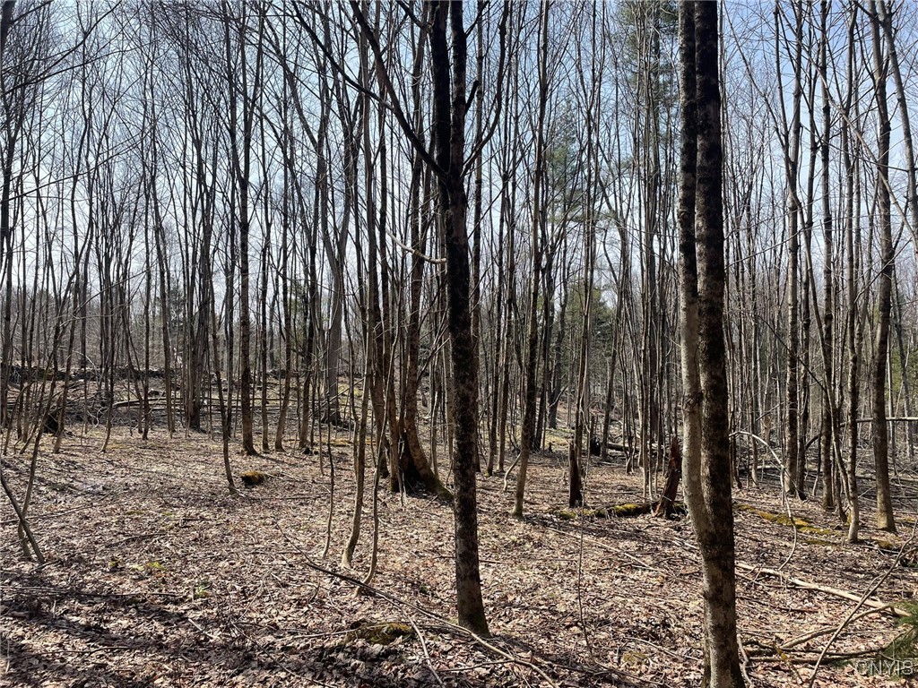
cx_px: 459
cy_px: 344
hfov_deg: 67.3
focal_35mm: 26
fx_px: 690
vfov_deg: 53.1
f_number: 1.6
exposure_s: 1/2257
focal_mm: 4.2
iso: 32
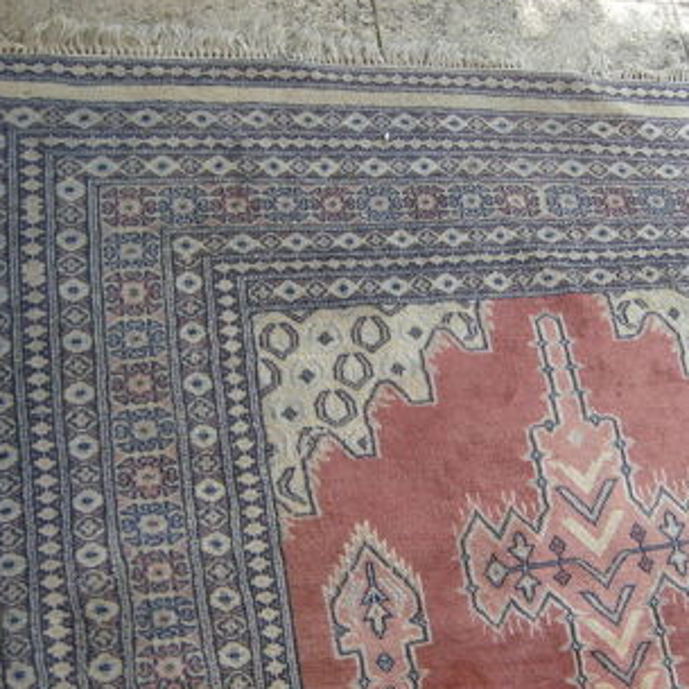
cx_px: 447
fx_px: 1126
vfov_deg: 34.0
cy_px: 361
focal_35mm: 50
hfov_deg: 33.8
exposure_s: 1/53
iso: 71
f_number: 2.7
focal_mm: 7.5
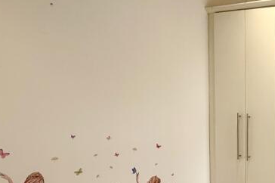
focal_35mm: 41
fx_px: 313
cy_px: 126
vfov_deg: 32.2
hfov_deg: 36.7
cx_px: 328
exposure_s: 1/99
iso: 125
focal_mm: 2.22
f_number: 2.2
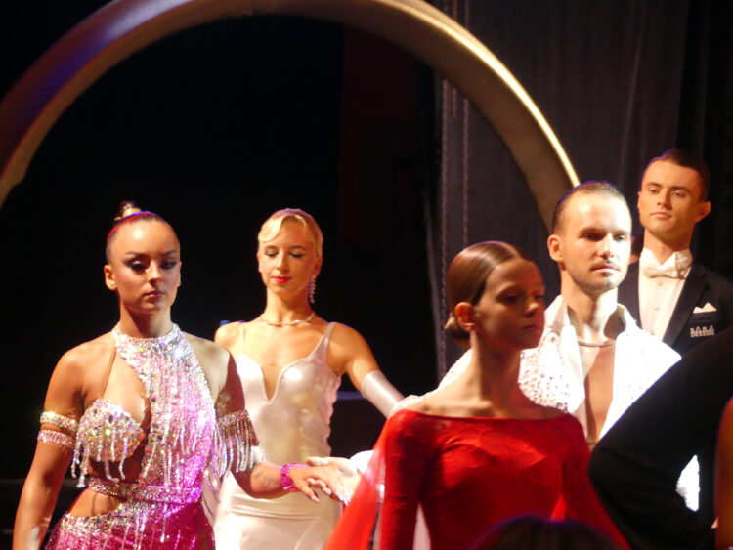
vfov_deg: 7.5
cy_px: 275
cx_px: 366
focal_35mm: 198
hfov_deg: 10.0
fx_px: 4194
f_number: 2.8
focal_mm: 35.6
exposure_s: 1/80
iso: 640
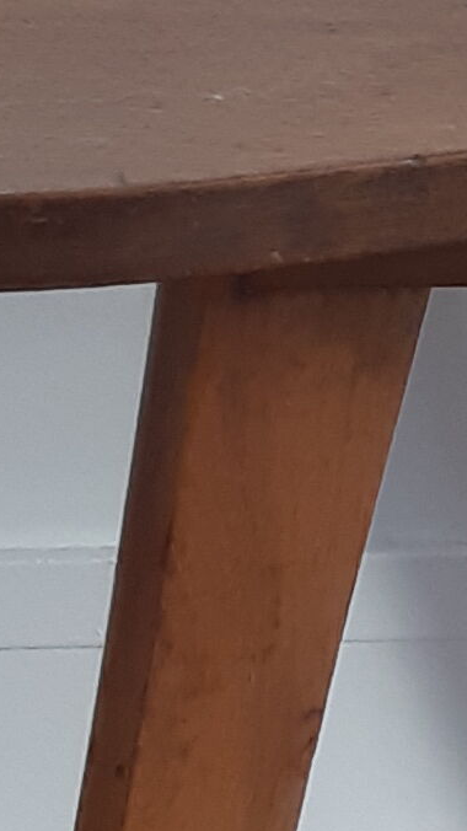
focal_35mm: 193
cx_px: 831
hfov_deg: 6.2
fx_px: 4251
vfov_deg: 11.1
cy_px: 266
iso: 100
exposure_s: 1/50
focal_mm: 3.93
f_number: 1.7
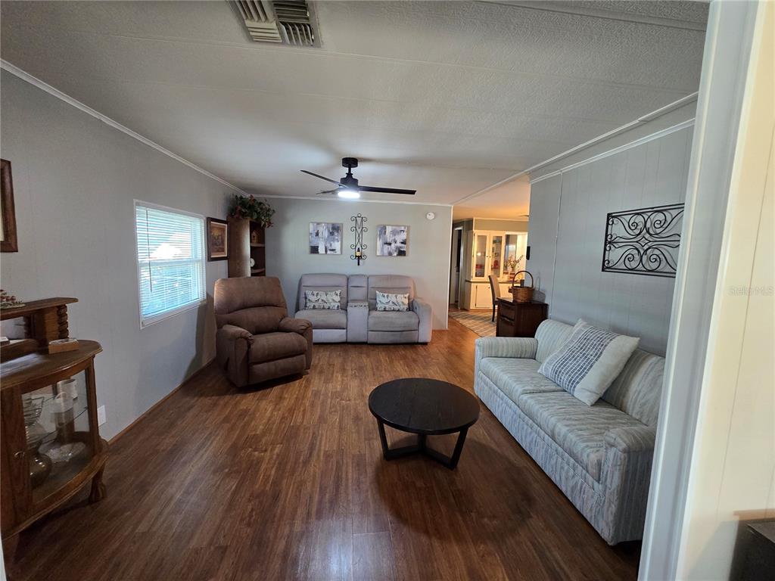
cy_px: 290
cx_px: 388
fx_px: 291
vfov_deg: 89.9
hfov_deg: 106.2
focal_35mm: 13
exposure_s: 1/60
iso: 400
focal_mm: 2.2
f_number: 2.2
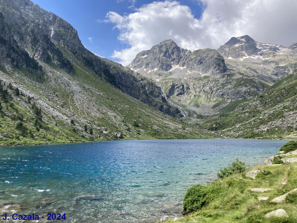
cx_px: 148
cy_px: 112
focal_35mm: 28
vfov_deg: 49.7
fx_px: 240
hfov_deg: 63.4
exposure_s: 1/1779
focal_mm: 3.99
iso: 20
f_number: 1.8
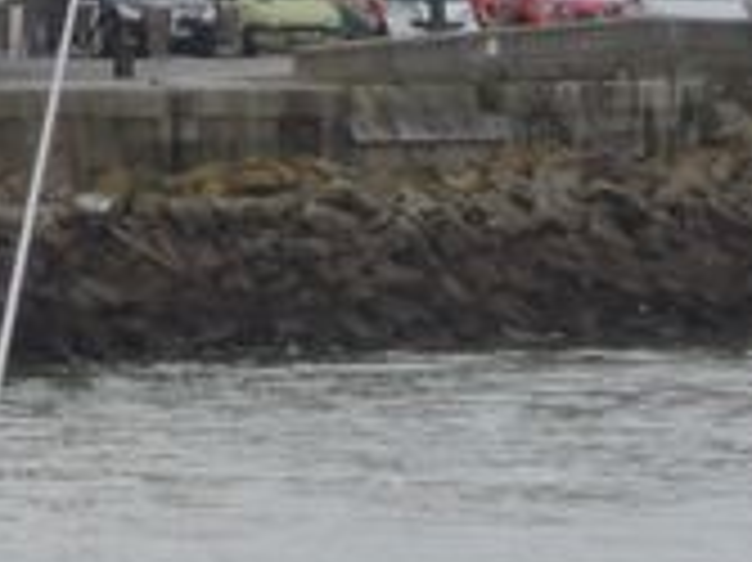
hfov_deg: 2.8
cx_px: -459
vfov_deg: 2.1
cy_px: 1016
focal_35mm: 719
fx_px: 15608
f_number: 7.1
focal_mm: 25.5
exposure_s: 1/125
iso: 280
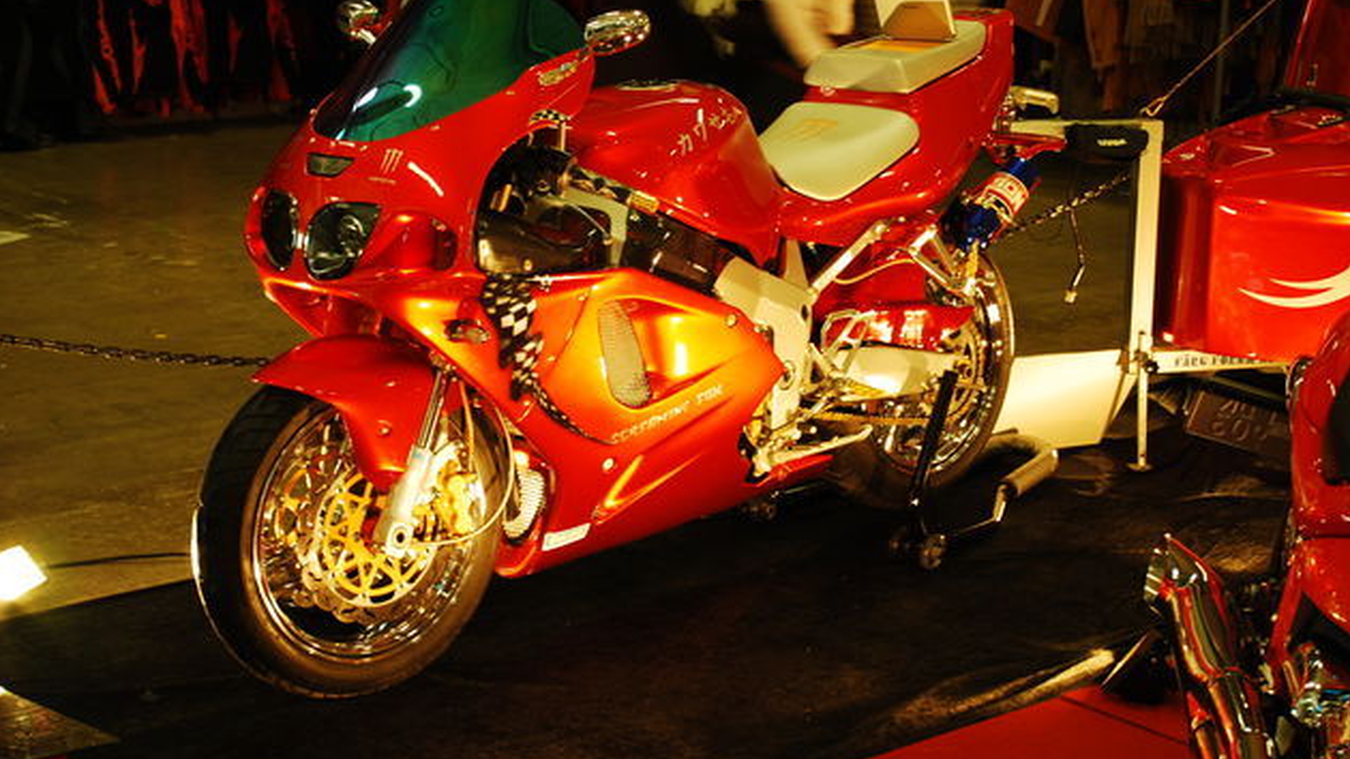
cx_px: 666
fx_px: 2290
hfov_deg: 32.8
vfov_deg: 18.8
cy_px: 349
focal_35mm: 64
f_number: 5.3
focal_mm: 40
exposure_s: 1/5
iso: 100
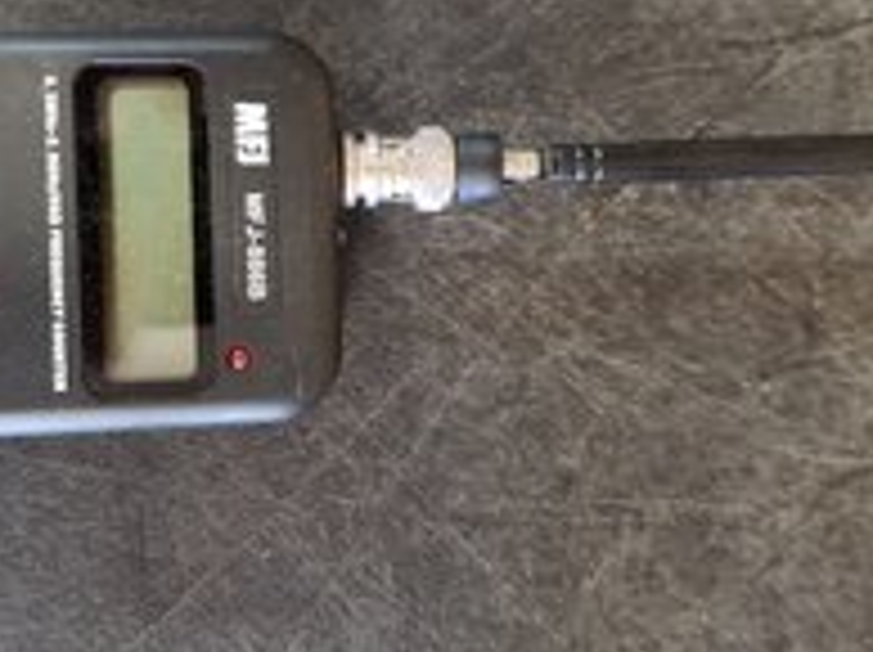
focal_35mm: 46
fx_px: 1159
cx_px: 367
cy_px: 241
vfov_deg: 31.3
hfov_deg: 41.2
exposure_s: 1/13
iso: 250
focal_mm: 4.3
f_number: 1.5
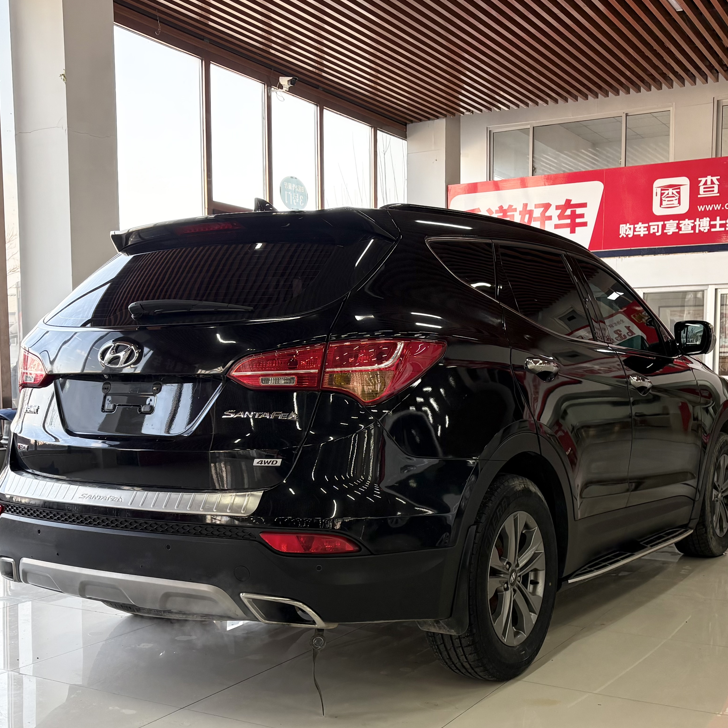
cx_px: 361
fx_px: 738
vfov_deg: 52.5
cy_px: 364
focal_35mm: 31
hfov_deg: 52.5
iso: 64
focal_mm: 5.96
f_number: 1.6
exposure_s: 1/225
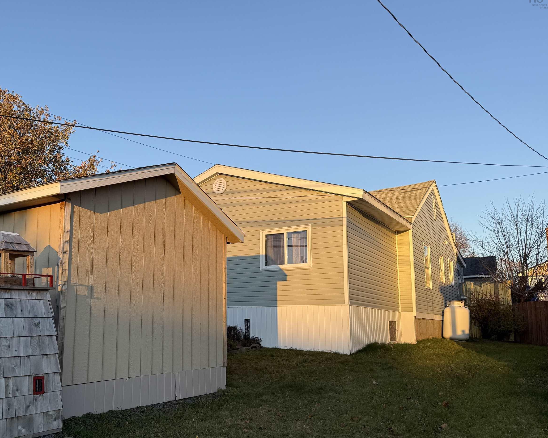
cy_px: 257
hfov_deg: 56.5
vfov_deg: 46.9
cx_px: 207
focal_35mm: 31
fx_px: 503
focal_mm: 6.76
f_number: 1.78
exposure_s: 1/1075
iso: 80
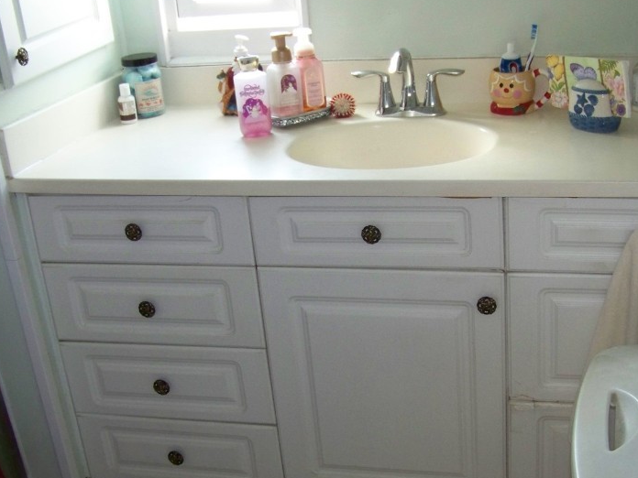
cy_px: 309
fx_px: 977
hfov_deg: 36.0
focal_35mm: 53
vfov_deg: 27.4
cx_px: 399
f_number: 2.8
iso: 200
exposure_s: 1/30
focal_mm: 5.85
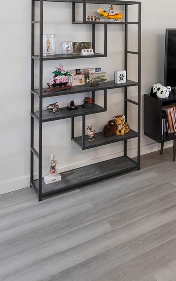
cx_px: 259
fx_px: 315
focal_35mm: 41
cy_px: 18
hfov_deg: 24.6
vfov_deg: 43.3
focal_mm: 14
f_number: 11
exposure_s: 1/1.25
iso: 100
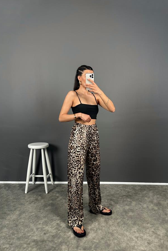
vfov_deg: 69.4
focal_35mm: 26
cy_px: 122
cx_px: 96
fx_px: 182
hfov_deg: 49.4
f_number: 1.78
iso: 100
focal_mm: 6.86
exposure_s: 1/121
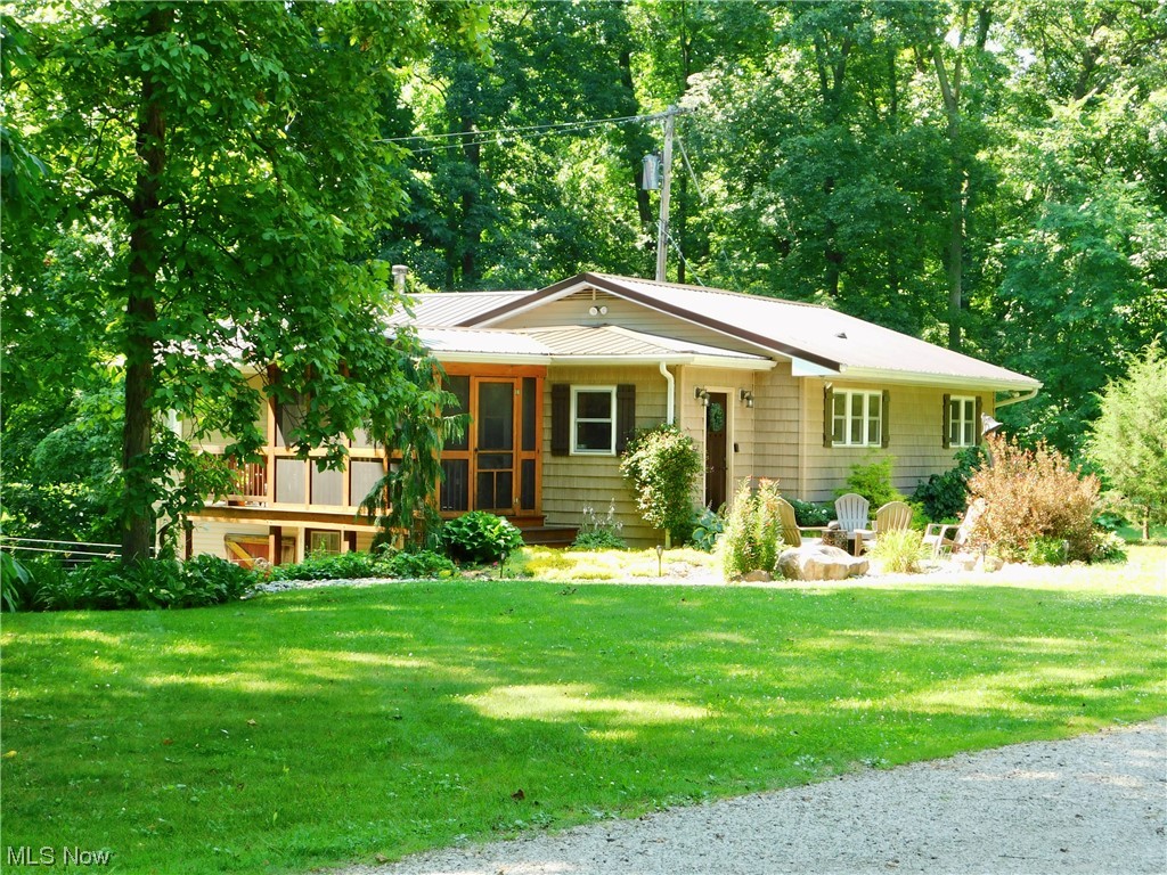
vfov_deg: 22.3
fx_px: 2225
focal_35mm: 66
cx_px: 584
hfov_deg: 29.4
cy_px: 438
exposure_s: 1/60
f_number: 4.2
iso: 125
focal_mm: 11.7
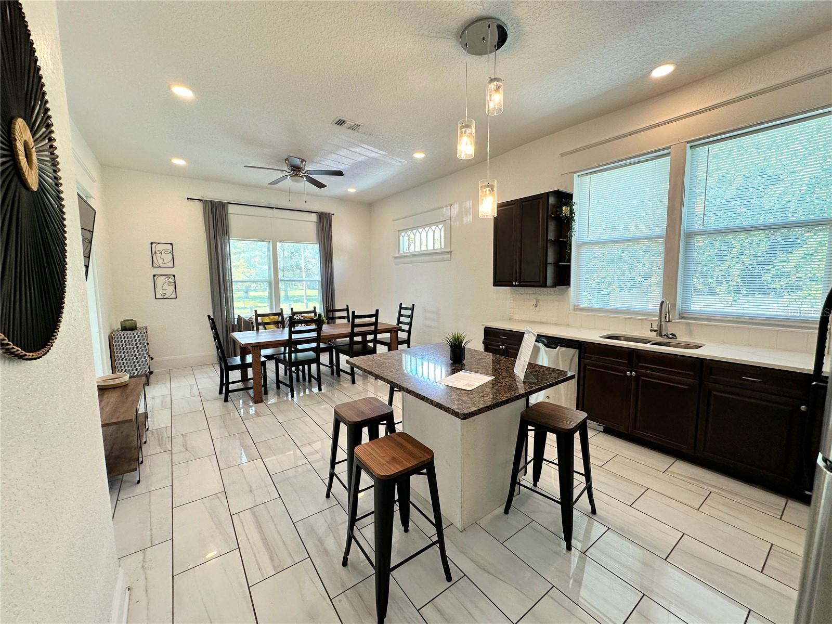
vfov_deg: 85.7
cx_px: 416
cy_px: 312
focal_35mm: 14
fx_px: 336
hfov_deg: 102.1
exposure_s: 1/120
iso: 125
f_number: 2.2
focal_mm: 2.22
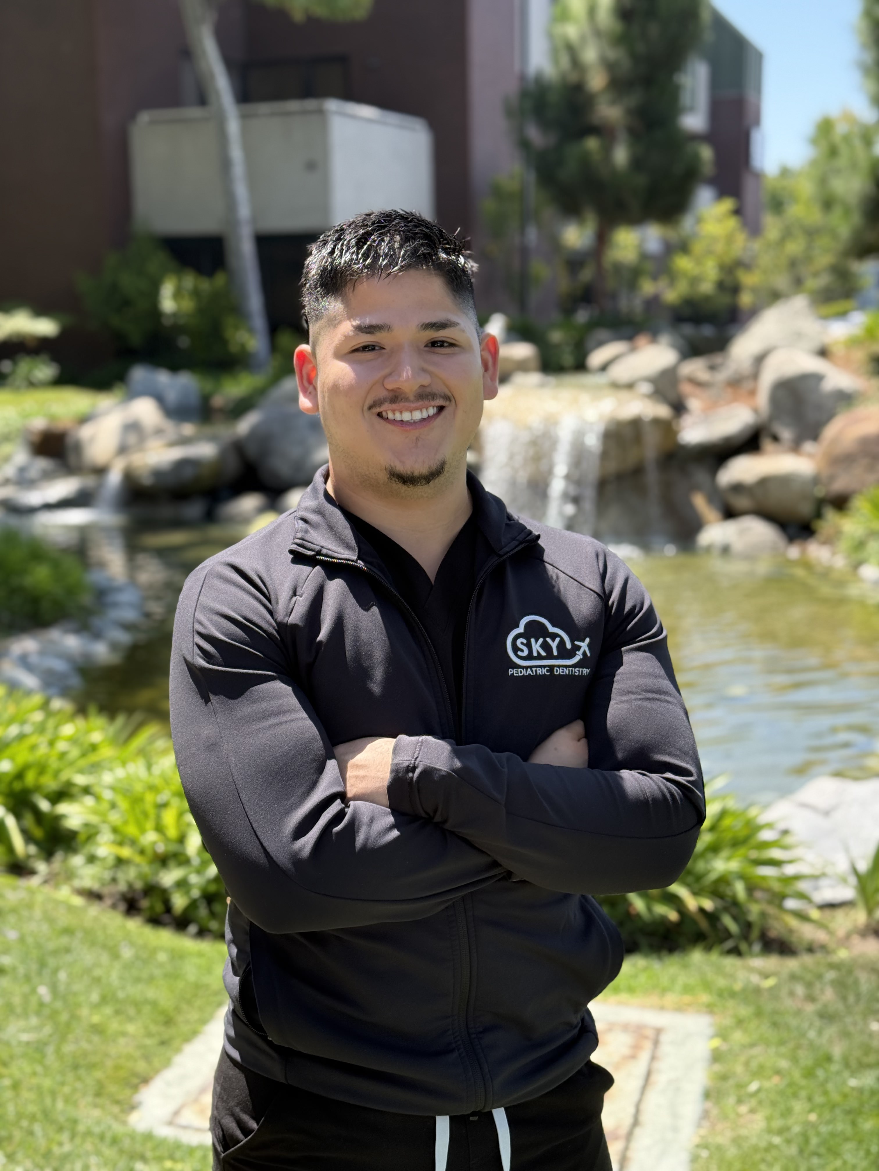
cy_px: 586
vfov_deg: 39.7
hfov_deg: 30.3
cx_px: 440
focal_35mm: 48
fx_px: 1625
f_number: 1.78
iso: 80
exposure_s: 1/1264
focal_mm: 6.76
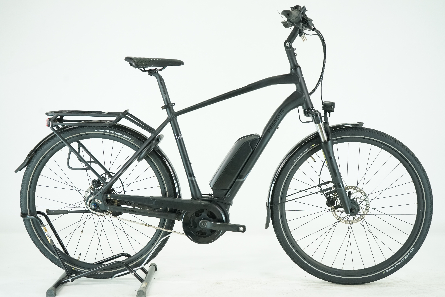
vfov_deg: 27.5
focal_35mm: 49
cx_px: 222
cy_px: 148
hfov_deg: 40.3
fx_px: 606
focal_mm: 49
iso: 2500
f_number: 5.6
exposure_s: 1/200
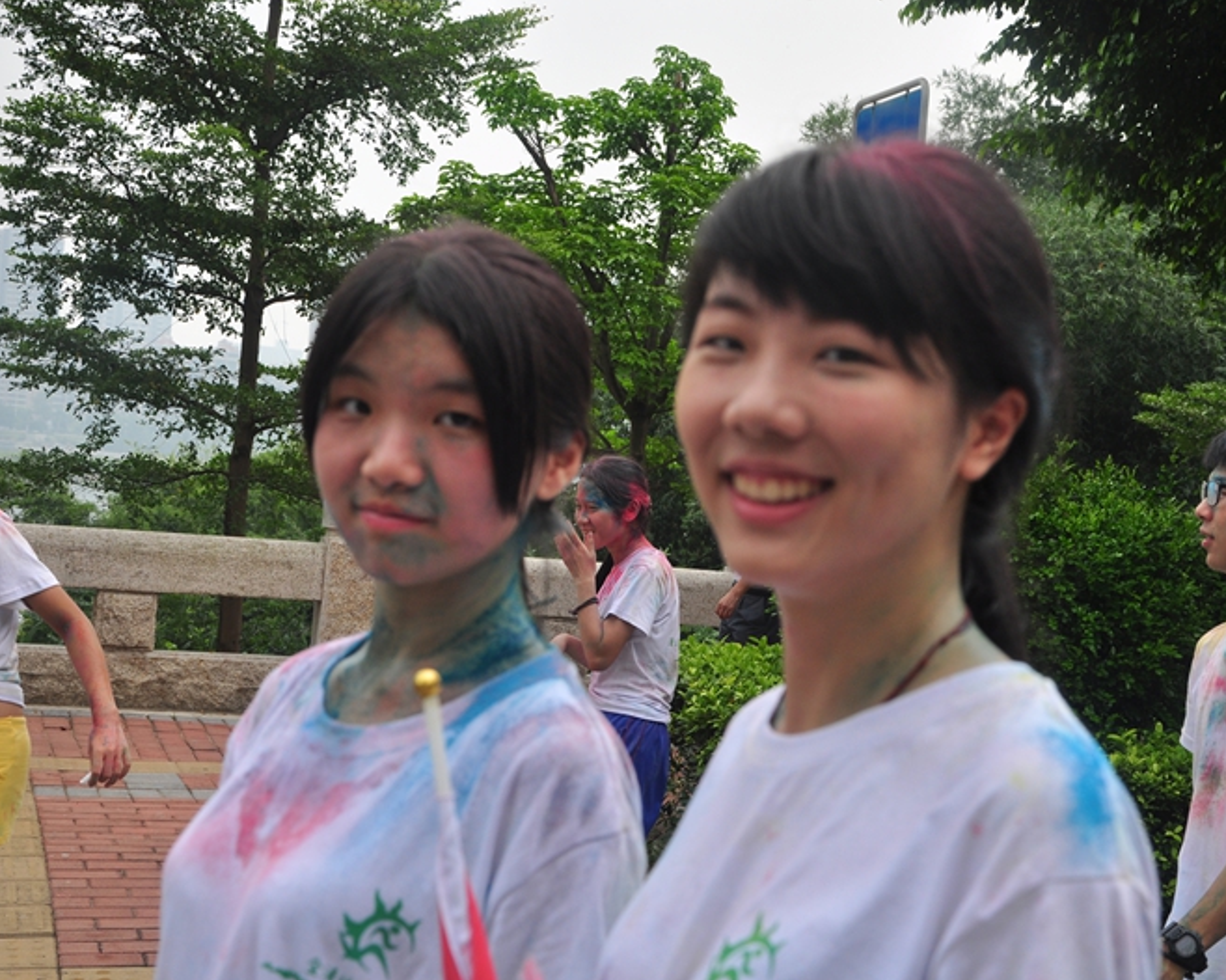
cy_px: 489
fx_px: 2358
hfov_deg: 29.1
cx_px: 693
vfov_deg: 23.5
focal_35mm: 65
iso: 250
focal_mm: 38
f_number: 7.1
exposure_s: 1/640
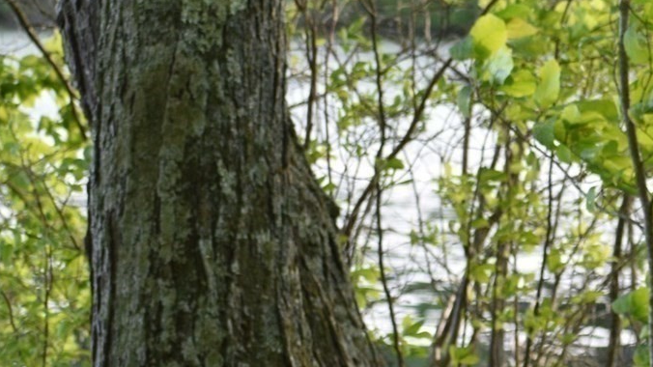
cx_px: 707
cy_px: 593
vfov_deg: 3.6
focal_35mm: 333
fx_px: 5765
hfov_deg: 6.5
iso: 400
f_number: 5
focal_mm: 70
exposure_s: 1/100
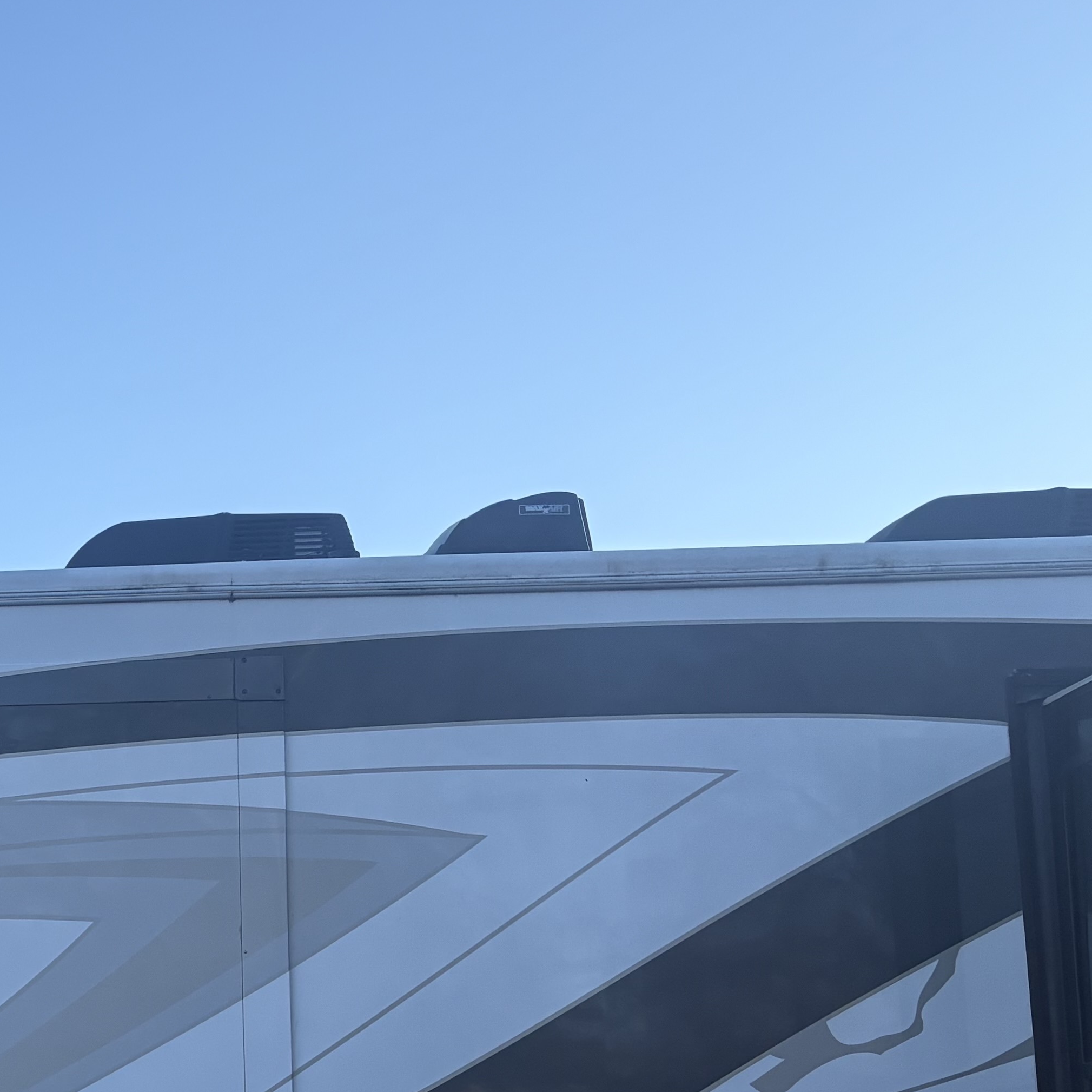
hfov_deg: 23.5
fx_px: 2320
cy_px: 839
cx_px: -314
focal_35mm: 65
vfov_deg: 26.1
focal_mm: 5.96
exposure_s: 1/1393
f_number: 1.6
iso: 50
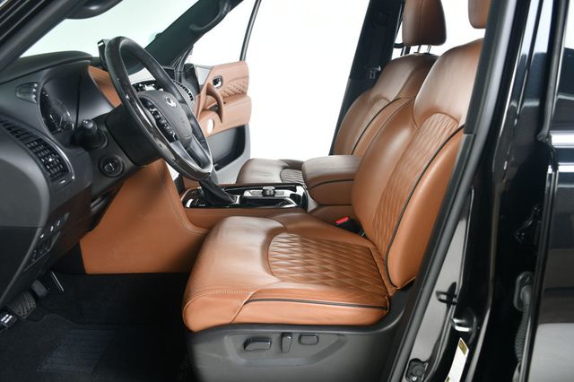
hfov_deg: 57.2
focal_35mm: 33
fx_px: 526
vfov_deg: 39.9
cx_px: 287
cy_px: 191
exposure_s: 1/160
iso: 100
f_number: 4
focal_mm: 22
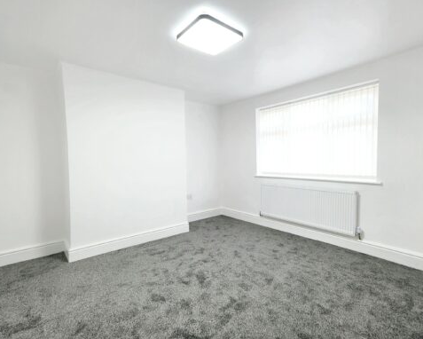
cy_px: 170
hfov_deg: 89.4
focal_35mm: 17
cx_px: 231
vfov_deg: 77.0
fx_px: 213
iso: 640
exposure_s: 1/60
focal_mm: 10
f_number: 4
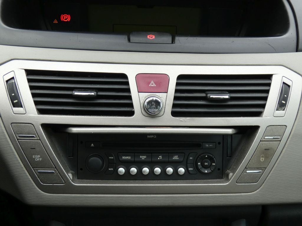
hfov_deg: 51.4
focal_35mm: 36
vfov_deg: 39.7
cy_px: 113
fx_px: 314
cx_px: 151
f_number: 3.5
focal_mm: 6.5
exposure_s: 1/80
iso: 160
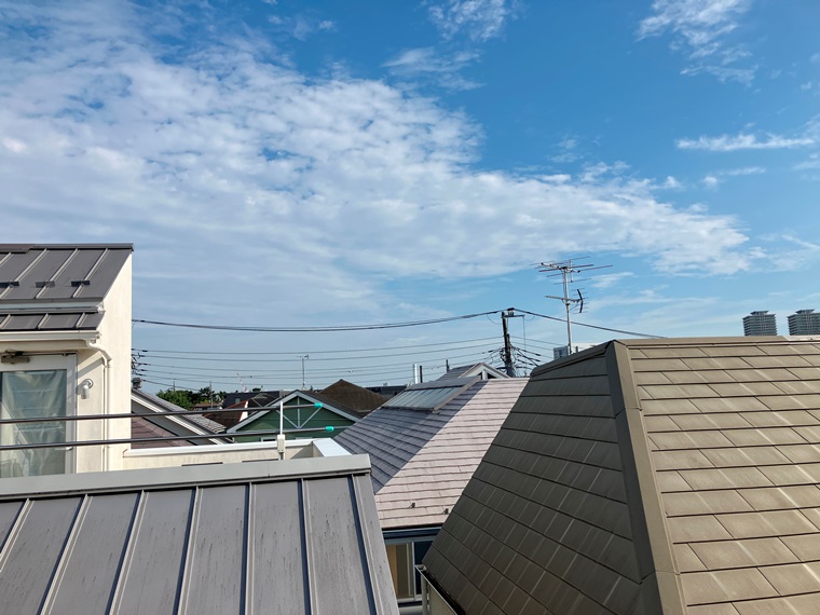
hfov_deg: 63.4
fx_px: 663
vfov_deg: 49.7
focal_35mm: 28
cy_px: 308
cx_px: 410
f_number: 1.8
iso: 32
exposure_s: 1/3745
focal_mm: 3.99
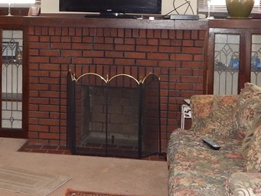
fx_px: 520
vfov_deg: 20.9
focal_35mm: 69
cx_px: 61
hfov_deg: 27.7
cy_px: 23
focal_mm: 4
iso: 280
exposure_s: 1/30
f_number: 3
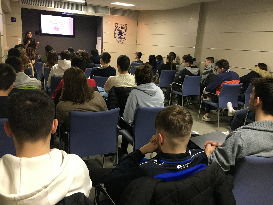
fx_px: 229
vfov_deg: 48.2
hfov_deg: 61.7
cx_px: 136
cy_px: 102
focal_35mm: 29
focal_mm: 4.15
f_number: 2.2
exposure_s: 1/20
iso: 200
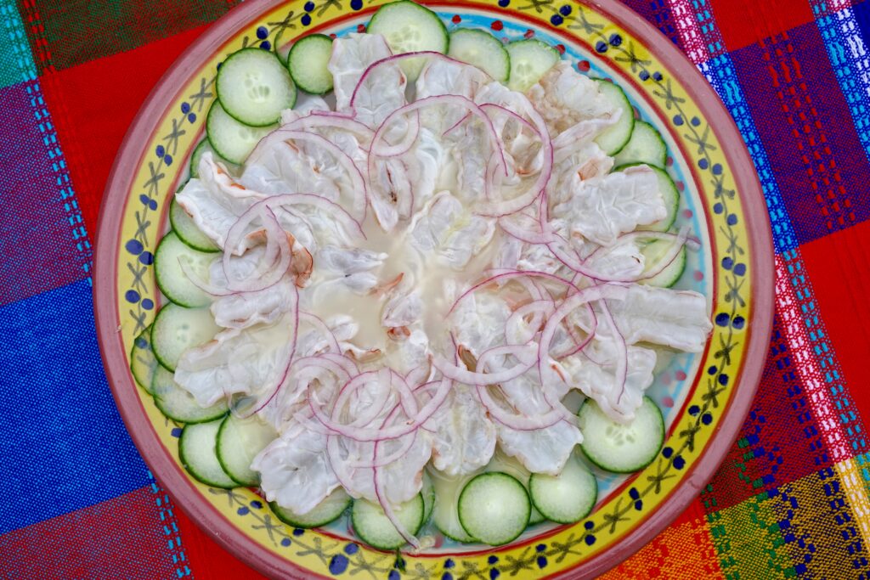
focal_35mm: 35
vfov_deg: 37.9
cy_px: 290
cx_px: 435
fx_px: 846
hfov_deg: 54.4
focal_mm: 35
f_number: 4.5
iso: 1000
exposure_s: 1/400
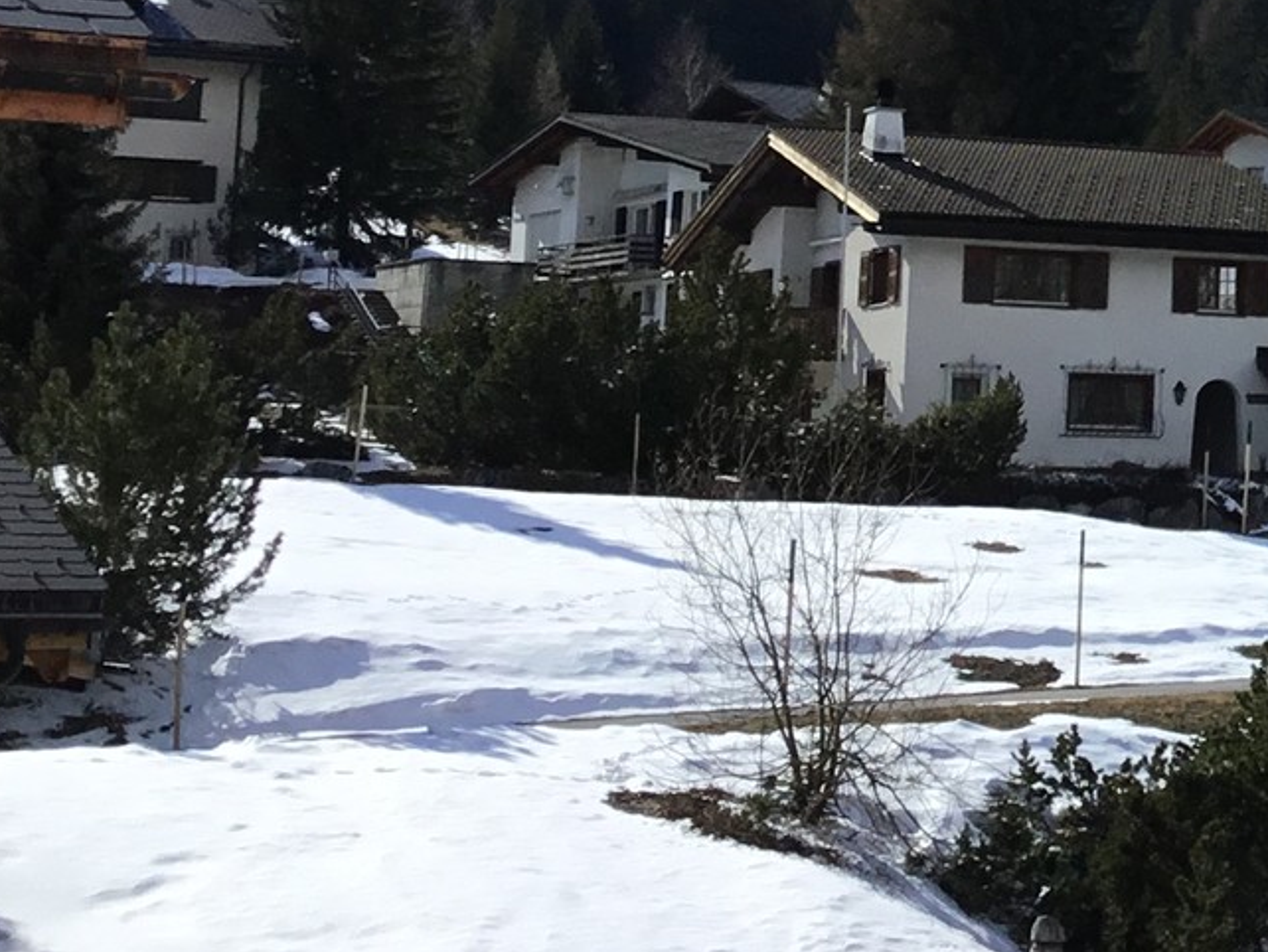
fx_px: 3774
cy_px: -22
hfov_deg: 17.8
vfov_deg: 14.1
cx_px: 1686
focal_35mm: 103
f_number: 2.4
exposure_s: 1/2551
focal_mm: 3.3
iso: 25
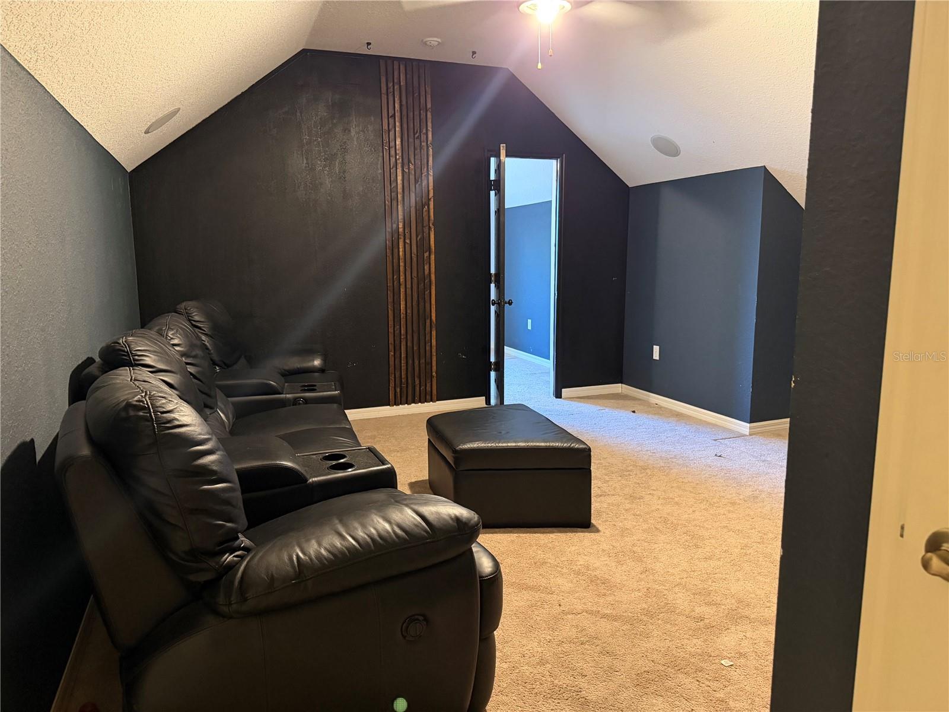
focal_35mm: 24
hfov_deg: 71.6
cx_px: 474
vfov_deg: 56.8
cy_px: 356
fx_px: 658
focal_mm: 6.76
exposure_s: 1/30
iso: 800
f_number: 1.78
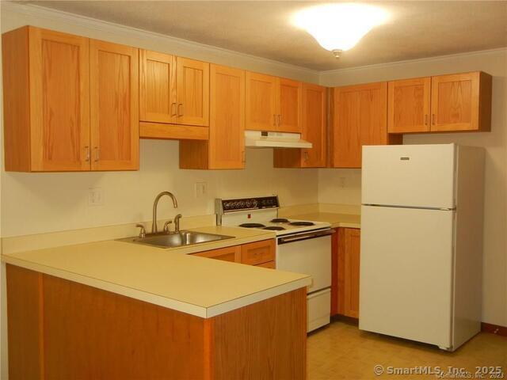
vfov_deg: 41.8
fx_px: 498
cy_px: 190
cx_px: 254
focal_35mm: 34
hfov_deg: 54.0
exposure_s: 1/30
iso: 200
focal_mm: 6.2
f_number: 3.6
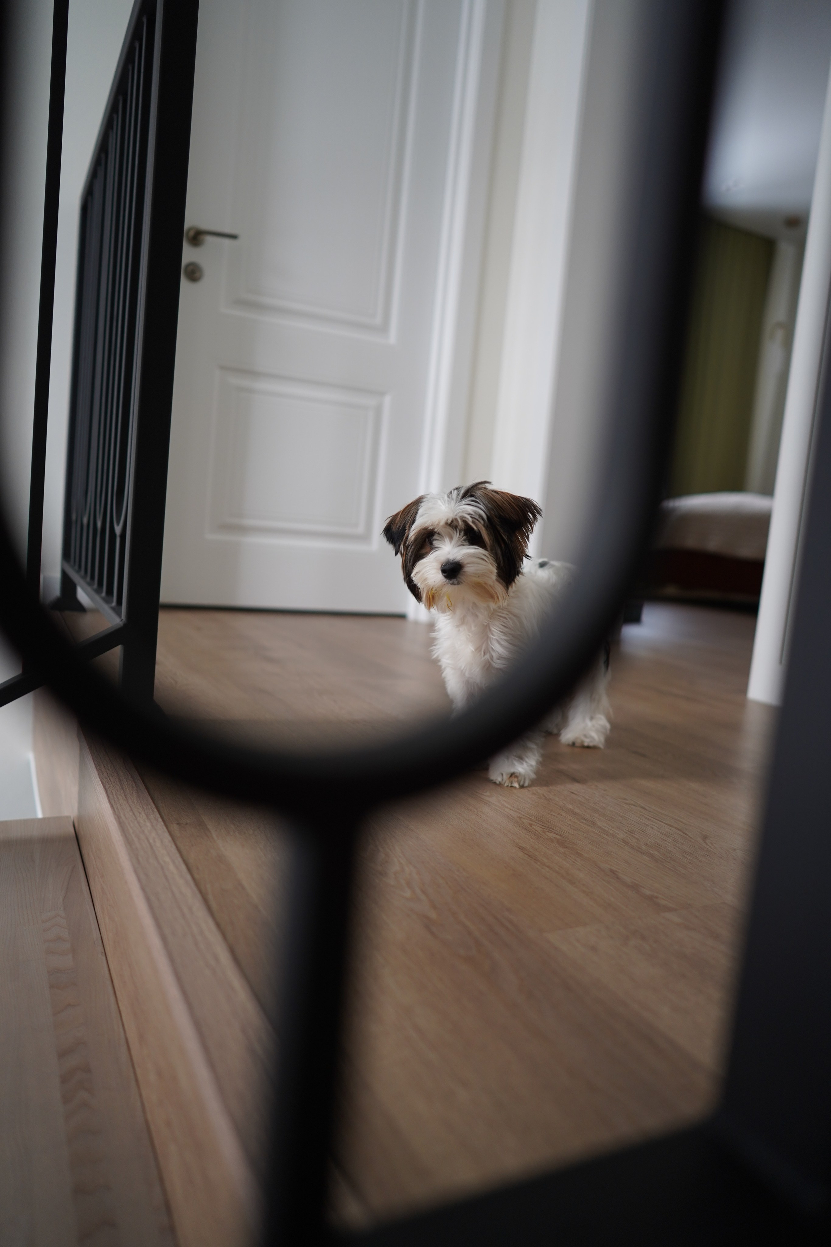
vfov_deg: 71.5
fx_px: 866
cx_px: 416
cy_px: 624
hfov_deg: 51.3
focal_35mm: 25
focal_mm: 25
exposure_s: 1/60
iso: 400
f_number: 2
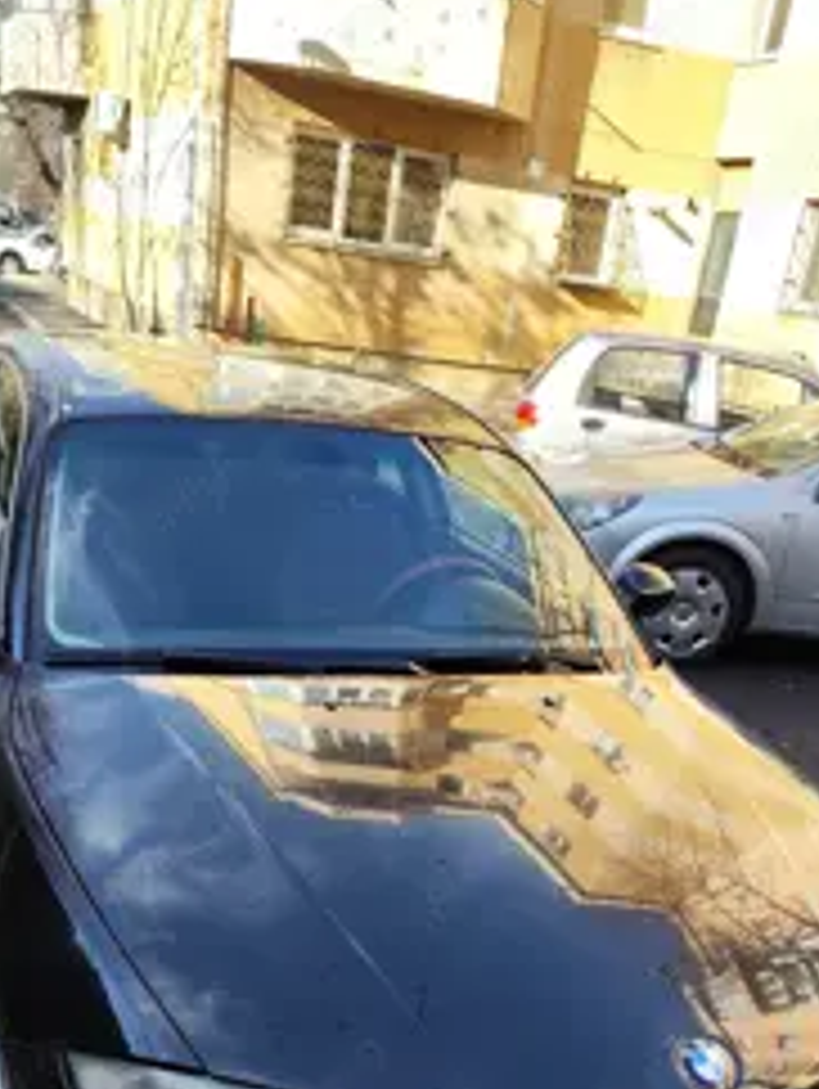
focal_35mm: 38
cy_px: 873
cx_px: 400
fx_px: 1197
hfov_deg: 37.8
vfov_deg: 46.3
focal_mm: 6.19
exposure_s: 1/310
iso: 50
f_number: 1.65
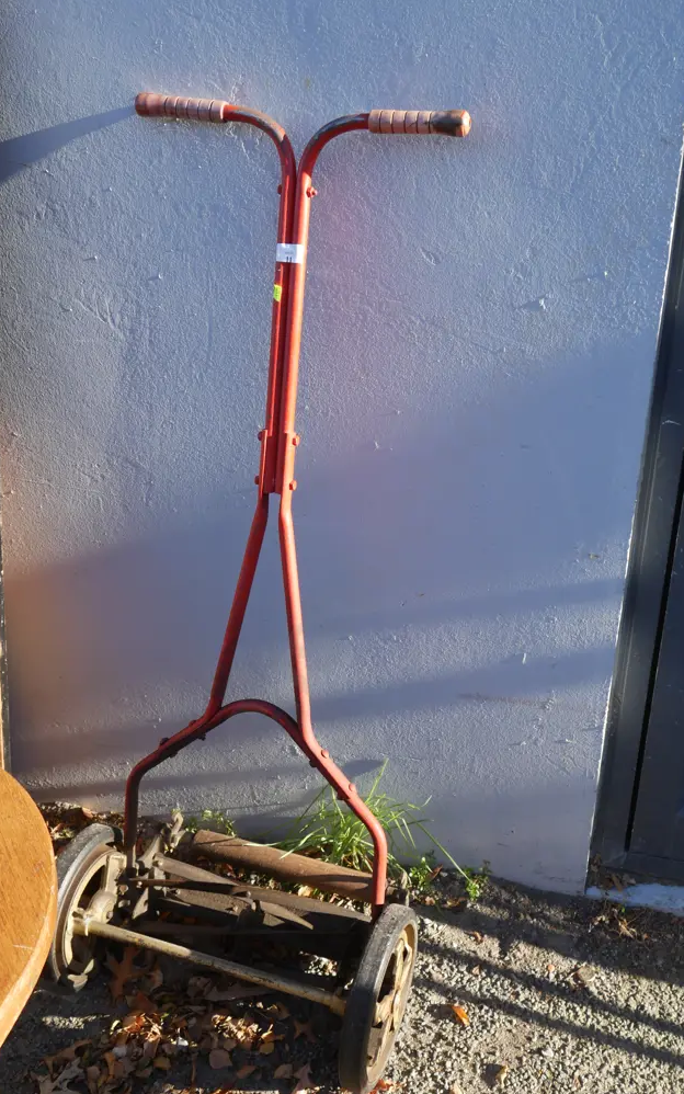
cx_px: 382
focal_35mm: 37
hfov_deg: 34.4
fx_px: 1103
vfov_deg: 52.7
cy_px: 552
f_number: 5.6
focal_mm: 17
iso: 200
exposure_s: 1/200
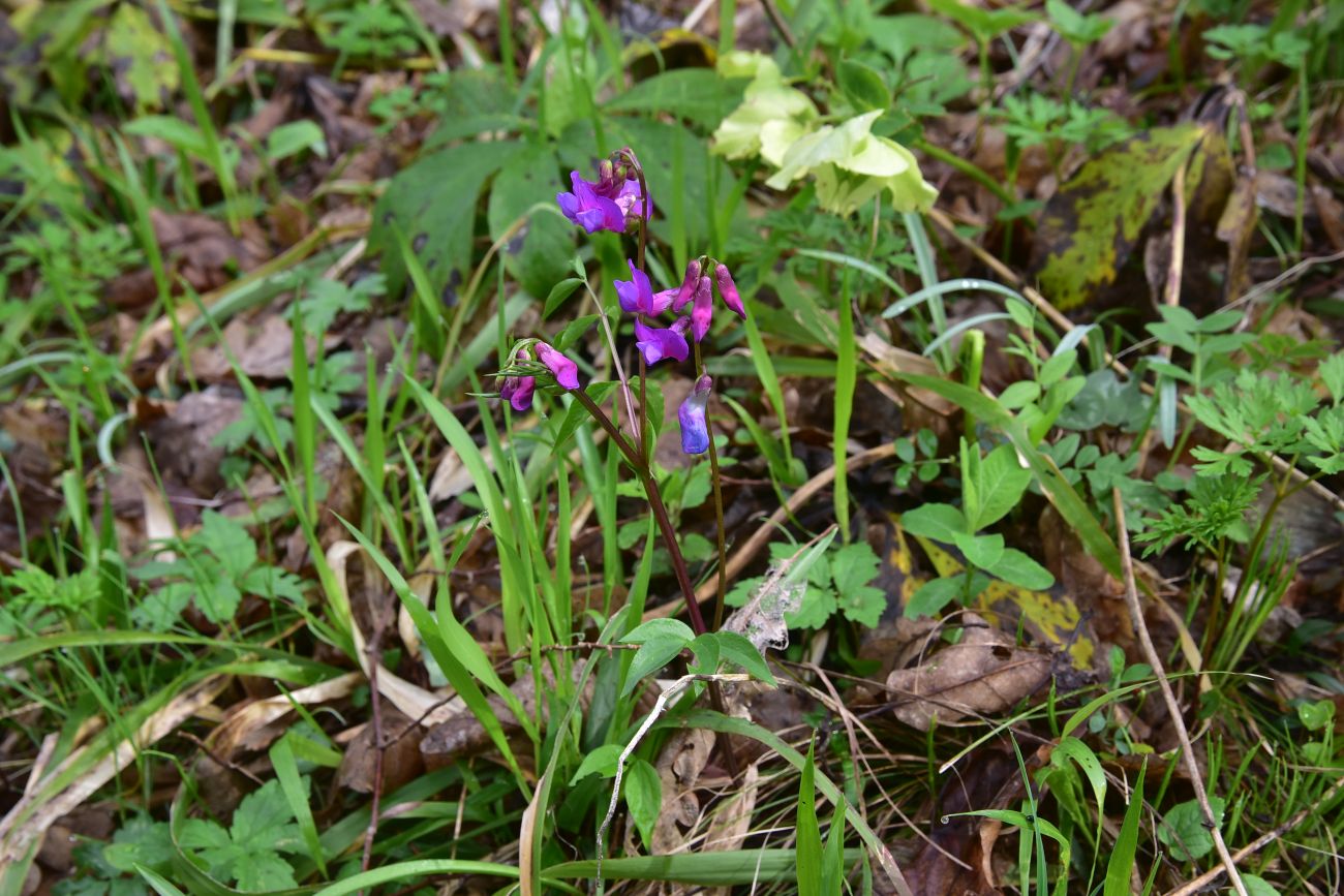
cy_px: 448
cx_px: 672
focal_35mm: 50
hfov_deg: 39.6
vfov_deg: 27.0
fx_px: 1867
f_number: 13
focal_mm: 50
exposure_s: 1/80
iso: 500
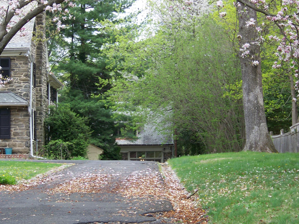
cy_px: 121
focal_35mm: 122
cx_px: 135
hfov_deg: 16.1
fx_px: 1054
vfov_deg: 12.2
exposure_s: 1/50
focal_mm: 17.6
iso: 64
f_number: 3.2
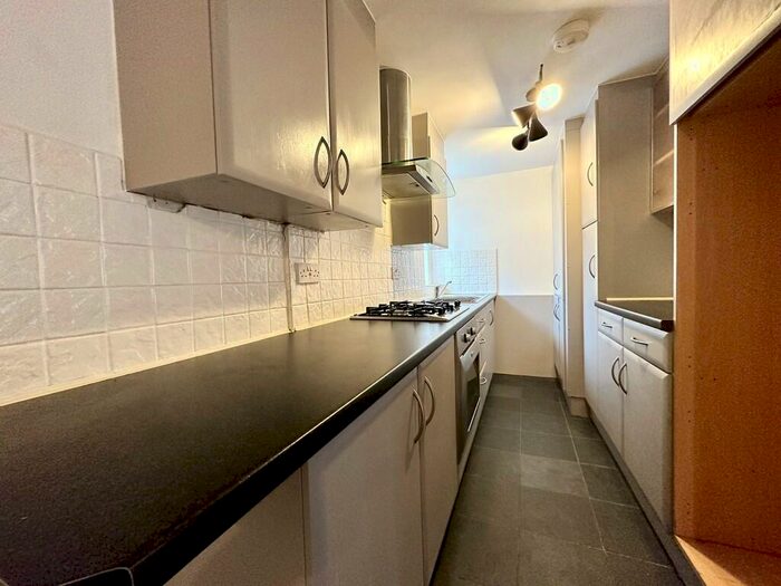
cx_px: 390
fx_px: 316
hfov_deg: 102.1
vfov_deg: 85.7
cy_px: 293
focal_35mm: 14
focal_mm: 2.22
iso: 320
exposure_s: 1/100
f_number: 2.2
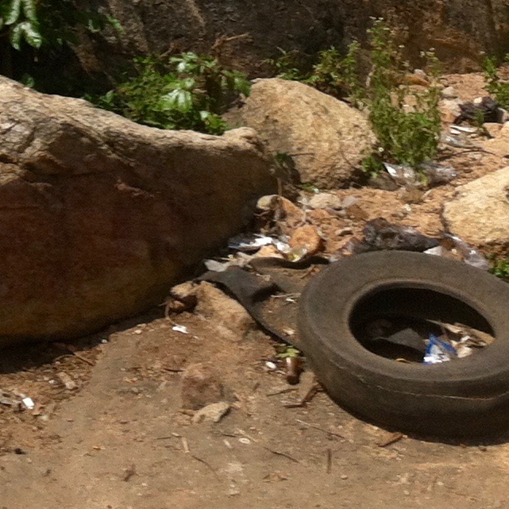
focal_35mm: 125
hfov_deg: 13.9
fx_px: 2079
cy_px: -230
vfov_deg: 13.3
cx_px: 131
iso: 80
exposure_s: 1/1312
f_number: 2.8
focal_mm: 3.85
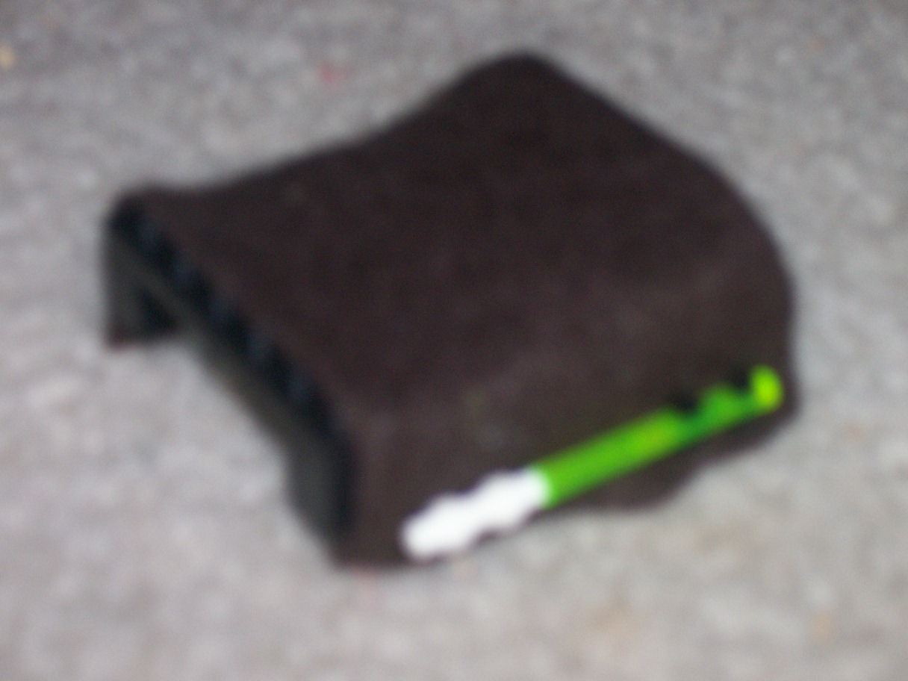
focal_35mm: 102
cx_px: 454
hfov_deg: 19.3
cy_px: 340
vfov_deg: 14.5
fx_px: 2676
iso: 140
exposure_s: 1/157
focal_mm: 16.8
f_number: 4.6
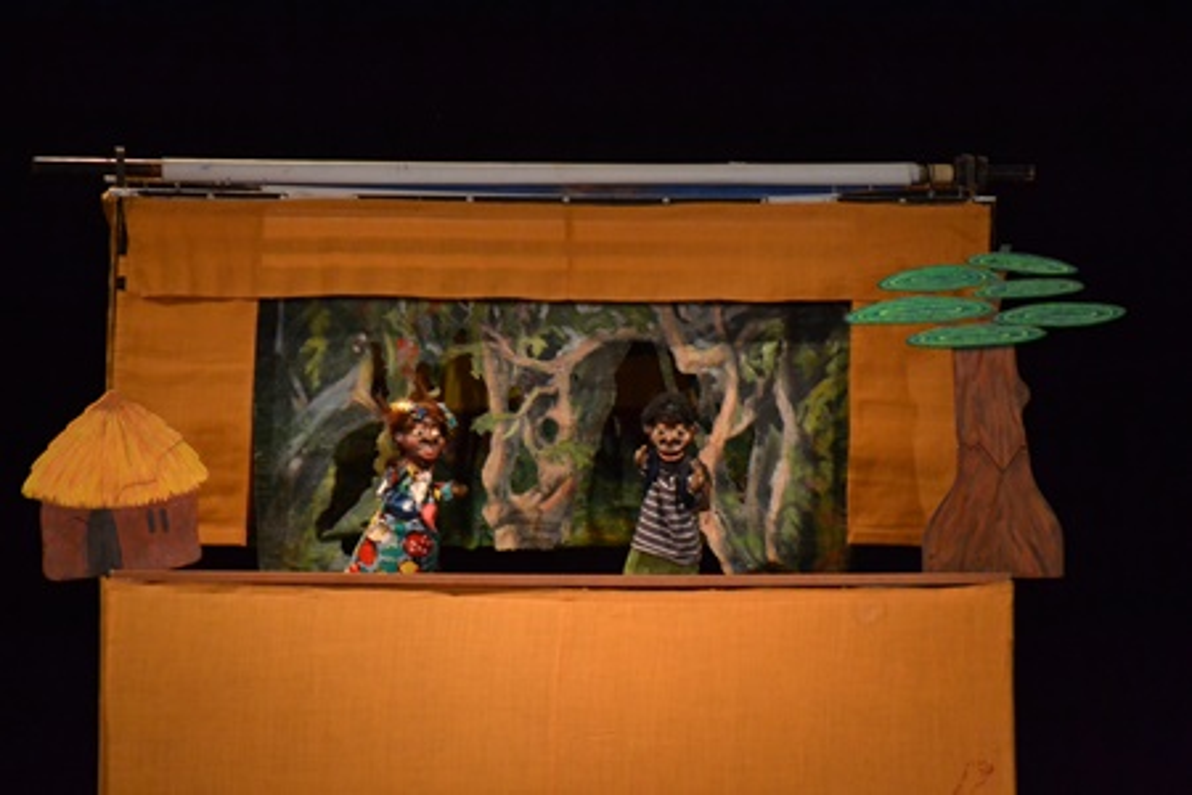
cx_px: 596
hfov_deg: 6.9
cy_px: 398
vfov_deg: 4.6
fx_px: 9933
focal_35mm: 300
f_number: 5.6
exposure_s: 1/250
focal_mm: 200
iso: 3200
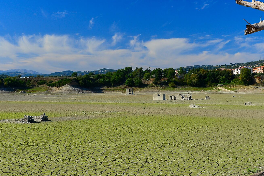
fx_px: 433
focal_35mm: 59
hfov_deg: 33.9
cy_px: 64
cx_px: 123
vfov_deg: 22.9
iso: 160
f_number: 4
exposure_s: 1/1000
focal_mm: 32
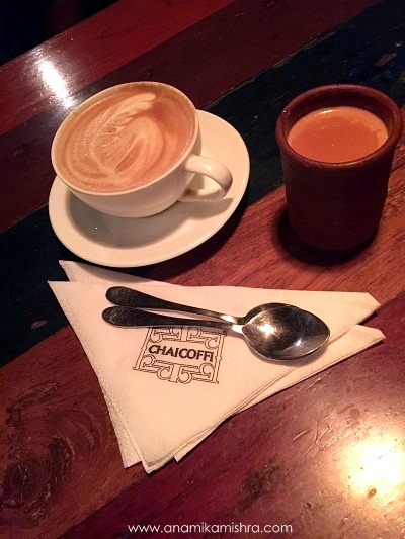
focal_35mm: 29
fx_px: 452
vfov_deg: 61.6
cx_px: 202
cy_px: 270
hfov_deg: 48.2
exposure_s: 1/8
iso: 160
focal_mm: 4.15
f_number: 2.2
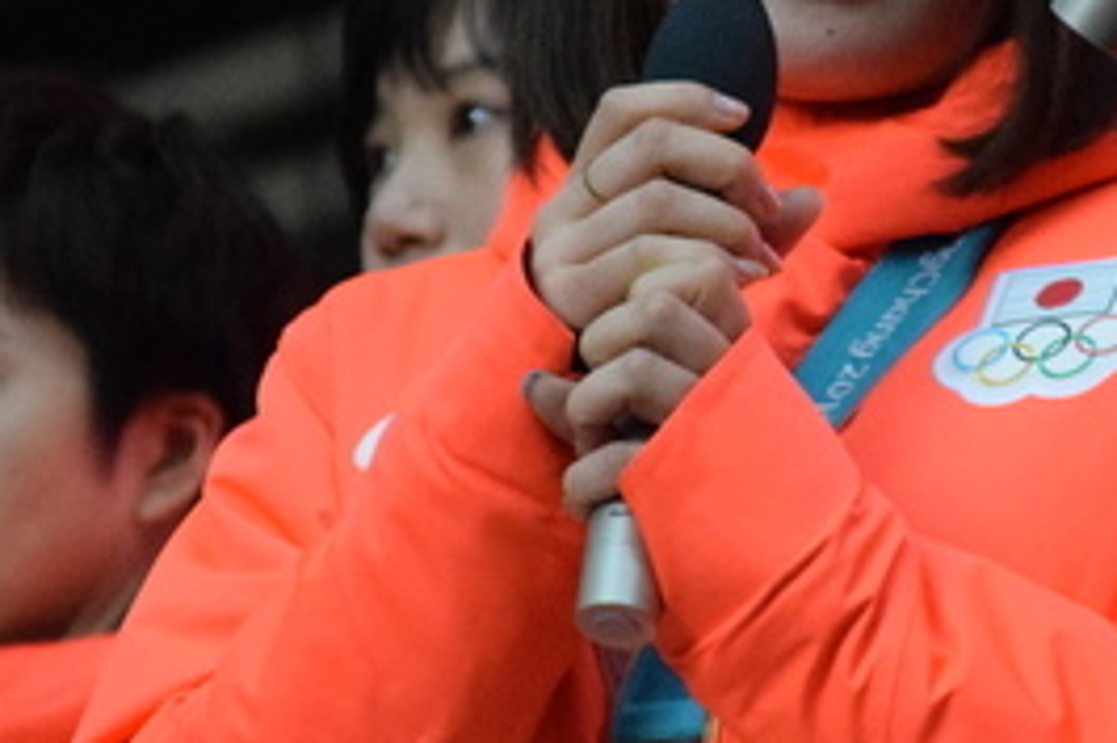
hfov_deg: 2.4
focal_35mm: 858
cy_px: 210
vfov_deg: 1.6
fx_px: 26604
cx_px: 831
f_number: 6.3
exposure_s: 1/2000
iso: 6400
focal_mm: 200
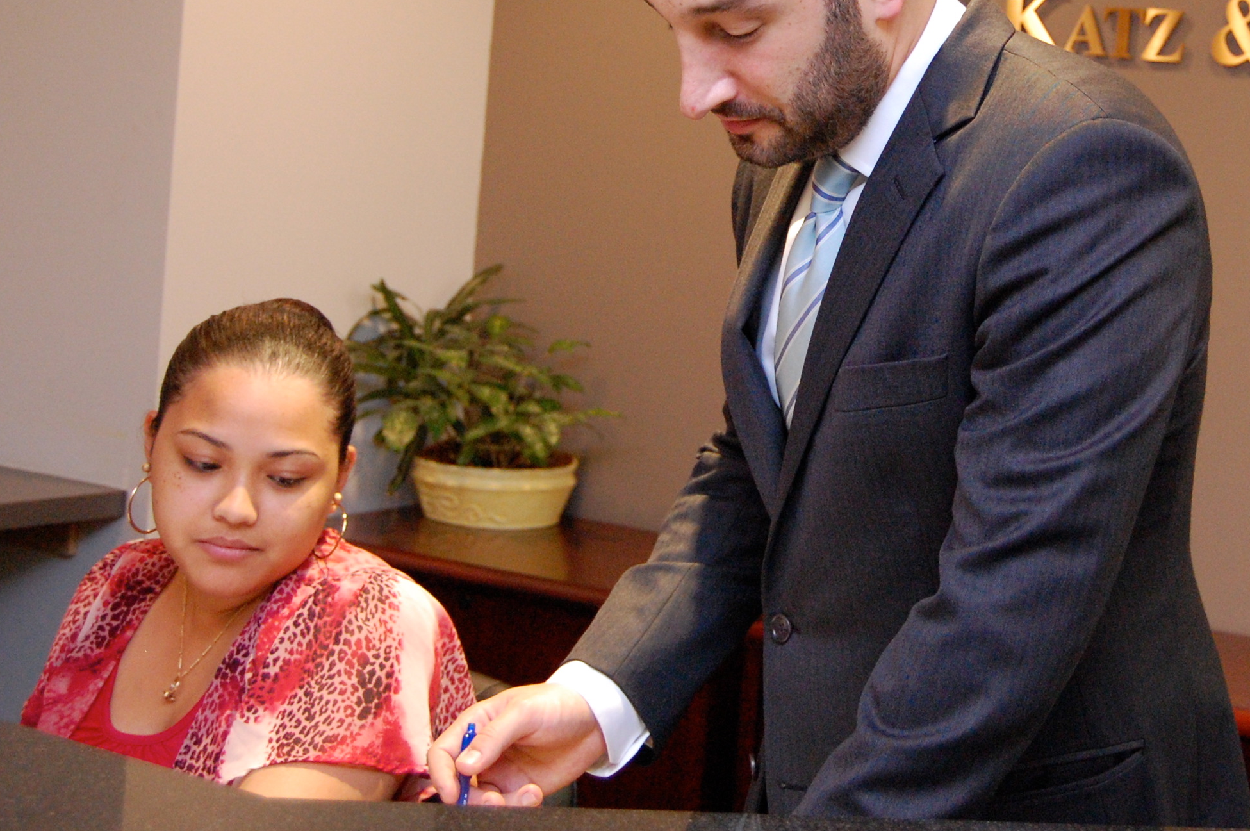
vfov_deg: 18.3
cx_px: 873
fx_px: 2567
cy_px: 217
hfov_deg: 27.1
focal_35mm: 74
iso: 1600
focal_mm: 32
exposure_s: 1/60
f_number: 4.5
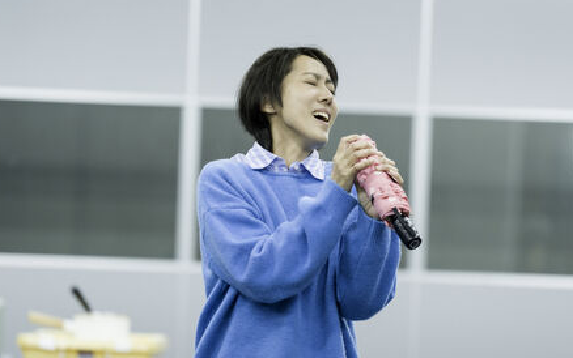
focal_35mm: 222
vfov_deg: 5.9
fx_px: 3468
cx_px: 321
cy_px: 201
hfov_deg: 9.4
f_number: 2.8
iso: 1250
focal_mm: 159
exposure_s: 1/320
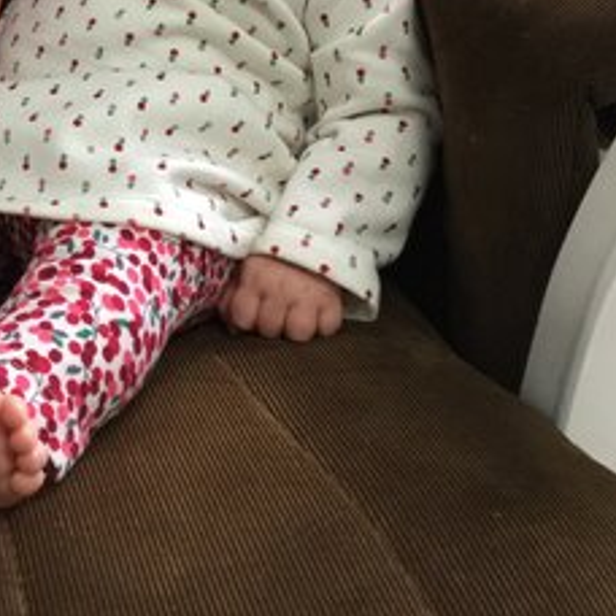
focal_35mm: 72
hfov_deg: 22.8
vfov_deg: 22.9
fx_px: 1450
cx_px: -32
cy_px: -27
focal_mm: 4.15
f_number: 2.2
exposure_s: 1/15
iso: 100
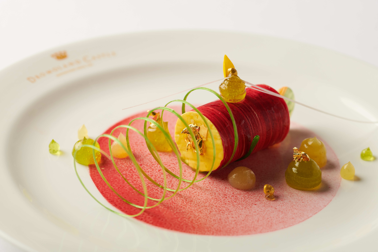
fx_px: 1102
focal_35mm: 105
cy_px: 126
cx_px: 189
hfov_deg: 19.5
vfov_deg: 13.0
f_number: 8
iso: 400
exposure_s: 1/250
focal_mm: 105
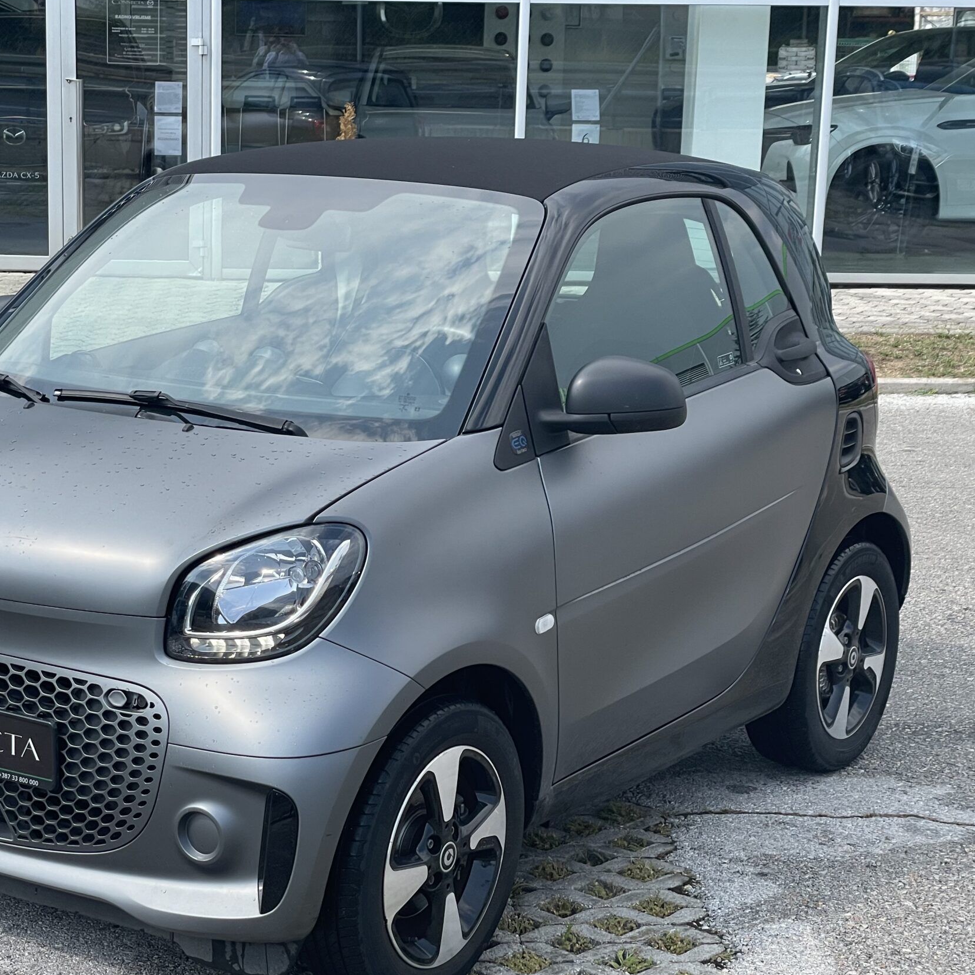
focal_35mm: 71
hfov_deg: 24.2
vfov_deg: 24.3
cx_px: 311
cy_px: 538
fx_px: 2263
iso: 25
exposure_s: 1/813
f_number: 2
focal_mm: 6
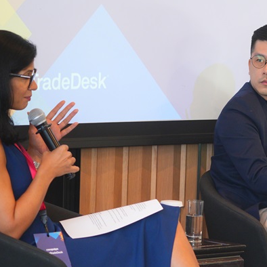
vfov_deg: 9.7
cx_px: 308
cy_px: 167
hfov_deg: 9.5
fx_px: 1579
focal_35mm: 181
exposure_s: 1/160
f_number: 4
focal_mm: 70
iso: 1250
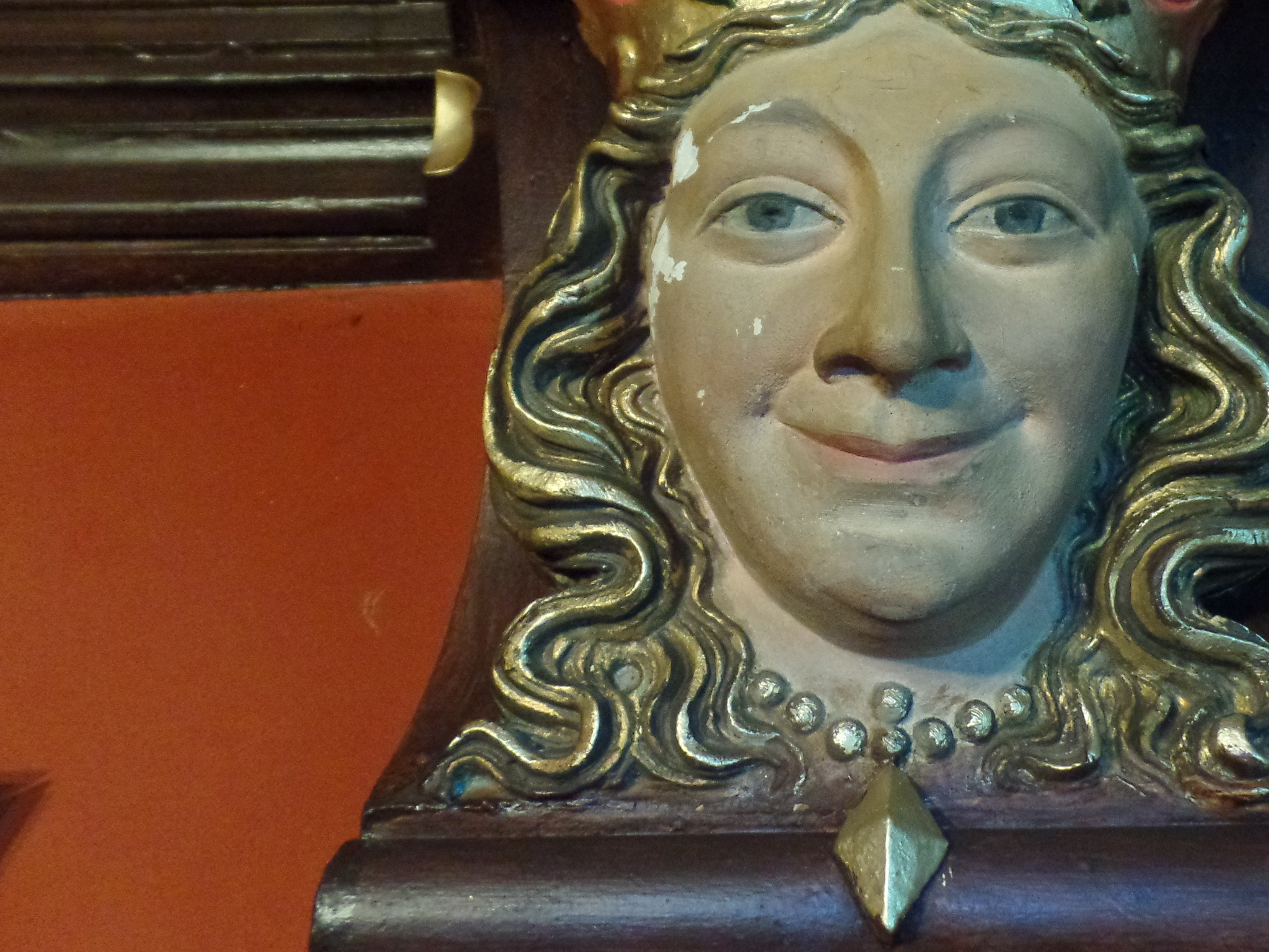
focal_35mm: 35
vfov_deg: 40.4
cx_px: 889
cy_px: 357
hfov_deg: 51.2
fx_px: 1283
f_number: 2.8
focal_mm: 4.1
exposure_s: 1/15
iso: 800
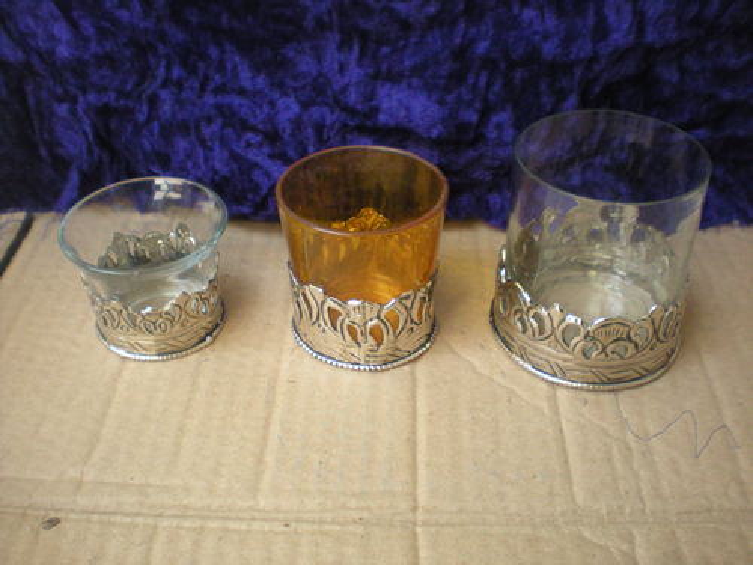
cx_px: 376
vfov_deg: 37.7
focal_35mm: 38
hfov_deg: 49.0
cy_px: 282
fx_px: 827
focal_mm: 6.3
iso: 342
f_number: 3.1
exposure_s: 1/119
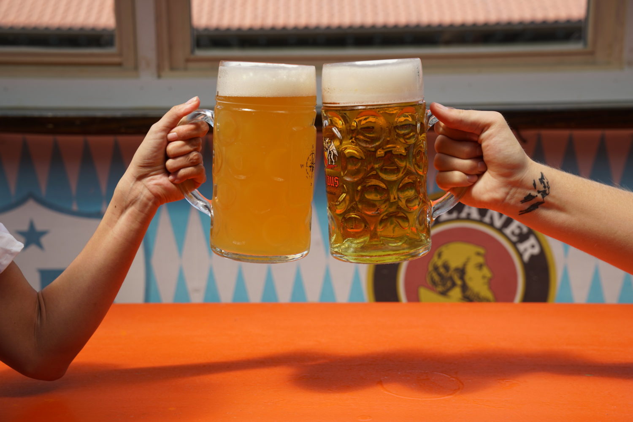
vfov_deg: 27.5
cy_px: 211
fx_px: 862
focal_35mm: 49
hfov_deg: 40.3
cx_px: 316
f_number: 4.5
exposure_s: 1/200
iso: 100
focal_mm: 49
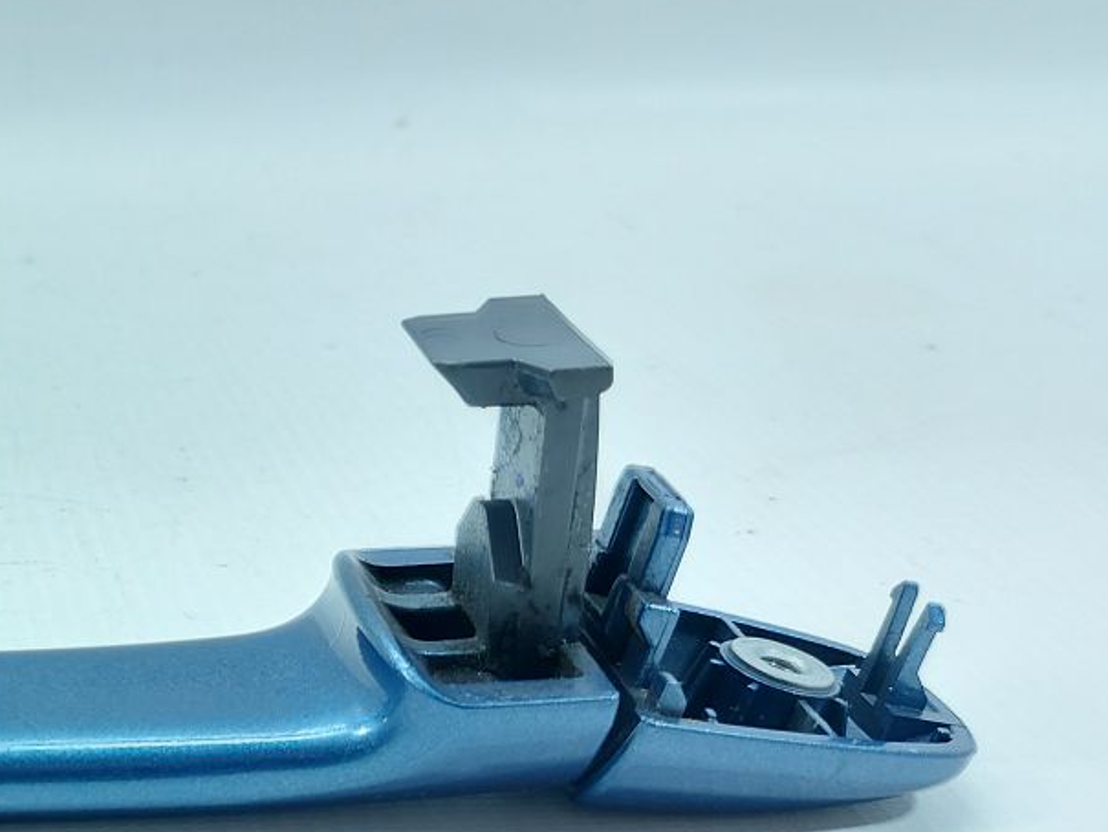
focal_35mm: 55
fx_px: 1761
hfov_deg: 30.9
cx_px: -129
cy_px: 577
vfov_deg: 26.4
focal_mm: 5.23
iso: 125
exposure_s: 1/50
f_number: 1.8
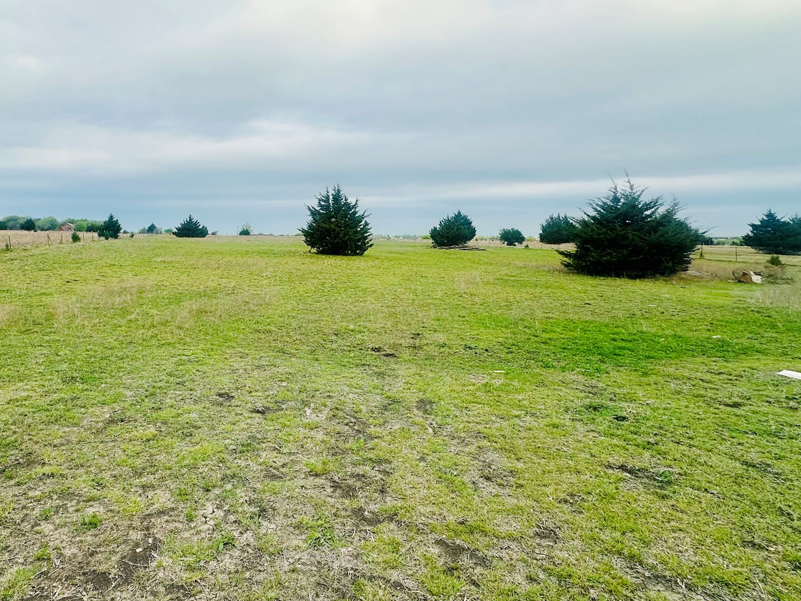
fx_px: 486
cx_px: 289
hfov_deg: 77.2
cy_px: 242
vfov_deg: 62.9
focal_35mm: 21
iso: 40
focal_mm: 2.22
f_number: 2.2
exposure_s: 1/955
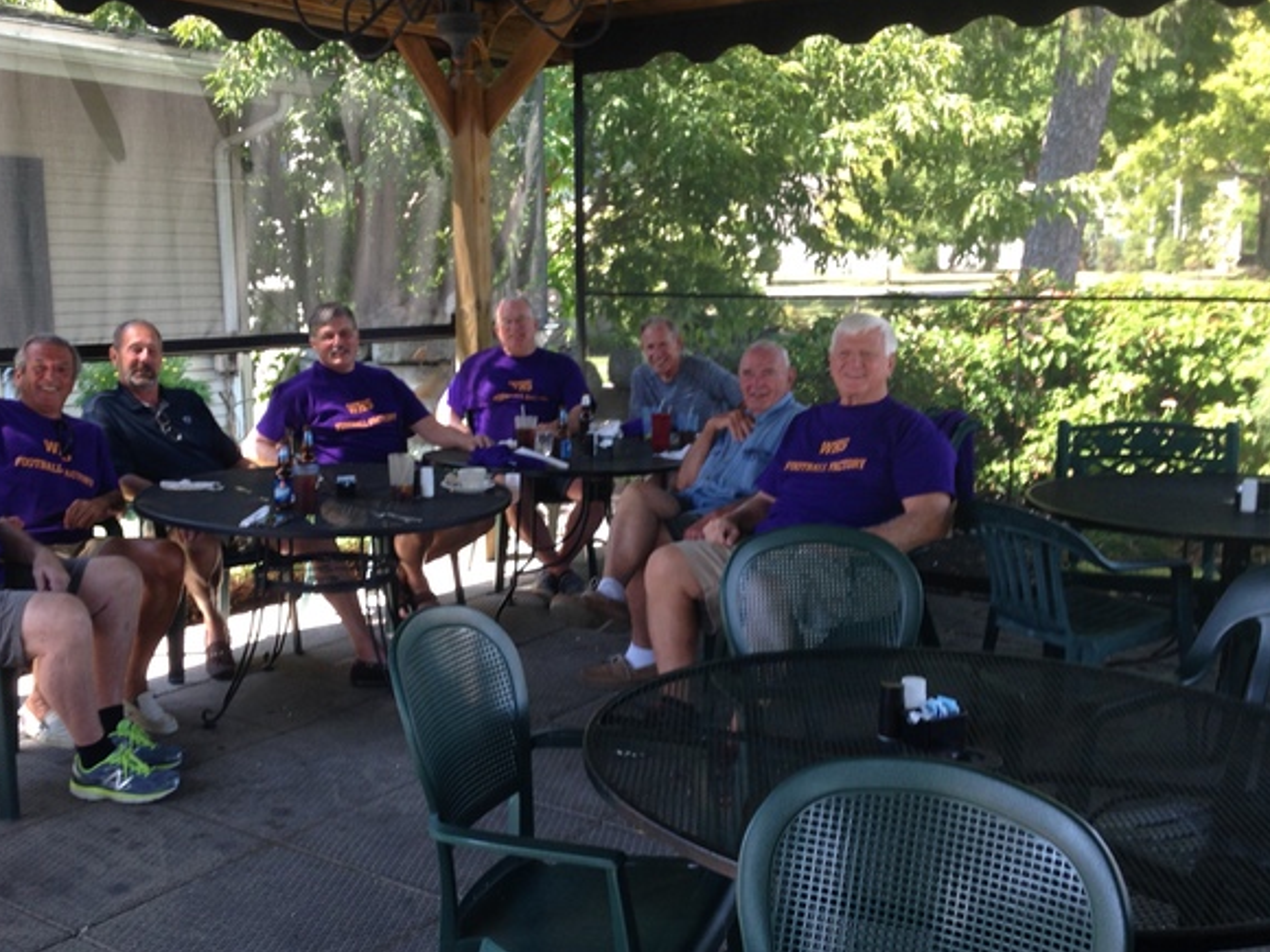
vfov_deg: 35.1
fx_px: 1504
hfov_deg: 45.5
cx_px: 512
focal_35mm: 41
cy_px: 527
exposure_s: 1/60
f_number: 2.4
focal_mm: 4.12
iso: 50
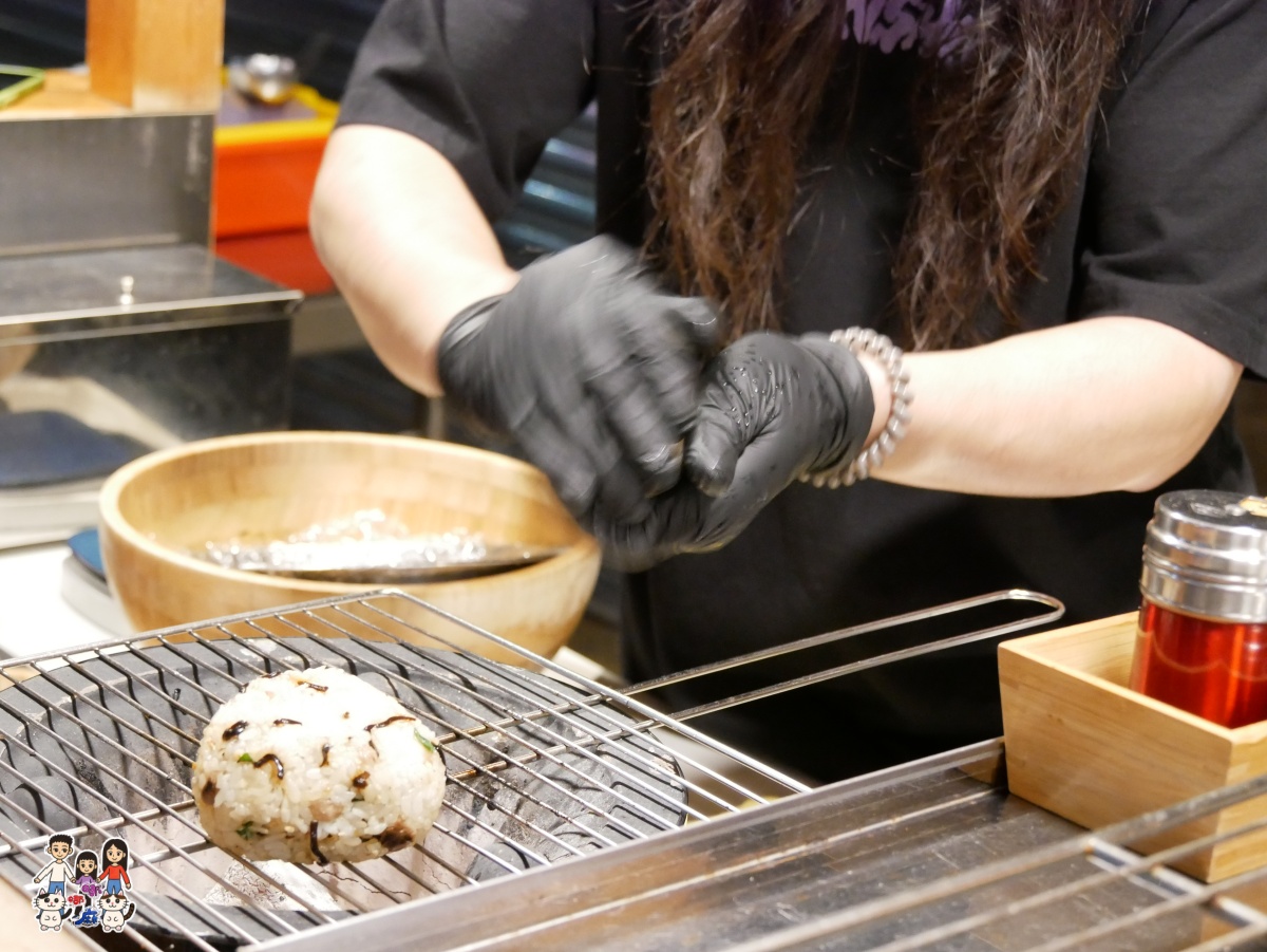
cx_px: 634
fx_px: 2490
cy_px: 476
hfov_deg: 28.5
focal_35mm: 68
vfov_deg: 21.6
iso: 3200
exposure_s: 1/40
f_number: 4.5
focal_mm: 34
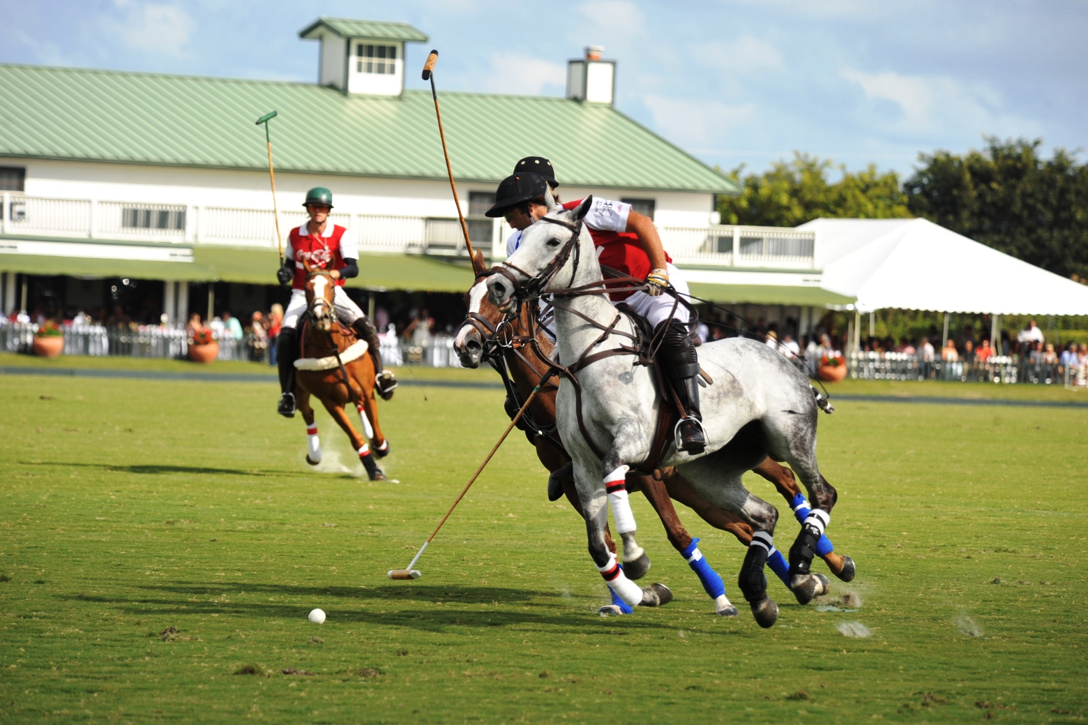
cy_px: 362
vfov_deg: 6.2
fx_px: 6646
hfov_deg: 9.4
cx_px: 544
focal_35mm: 220
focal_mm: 220
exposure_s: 1/1000
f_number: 5.3
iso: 250
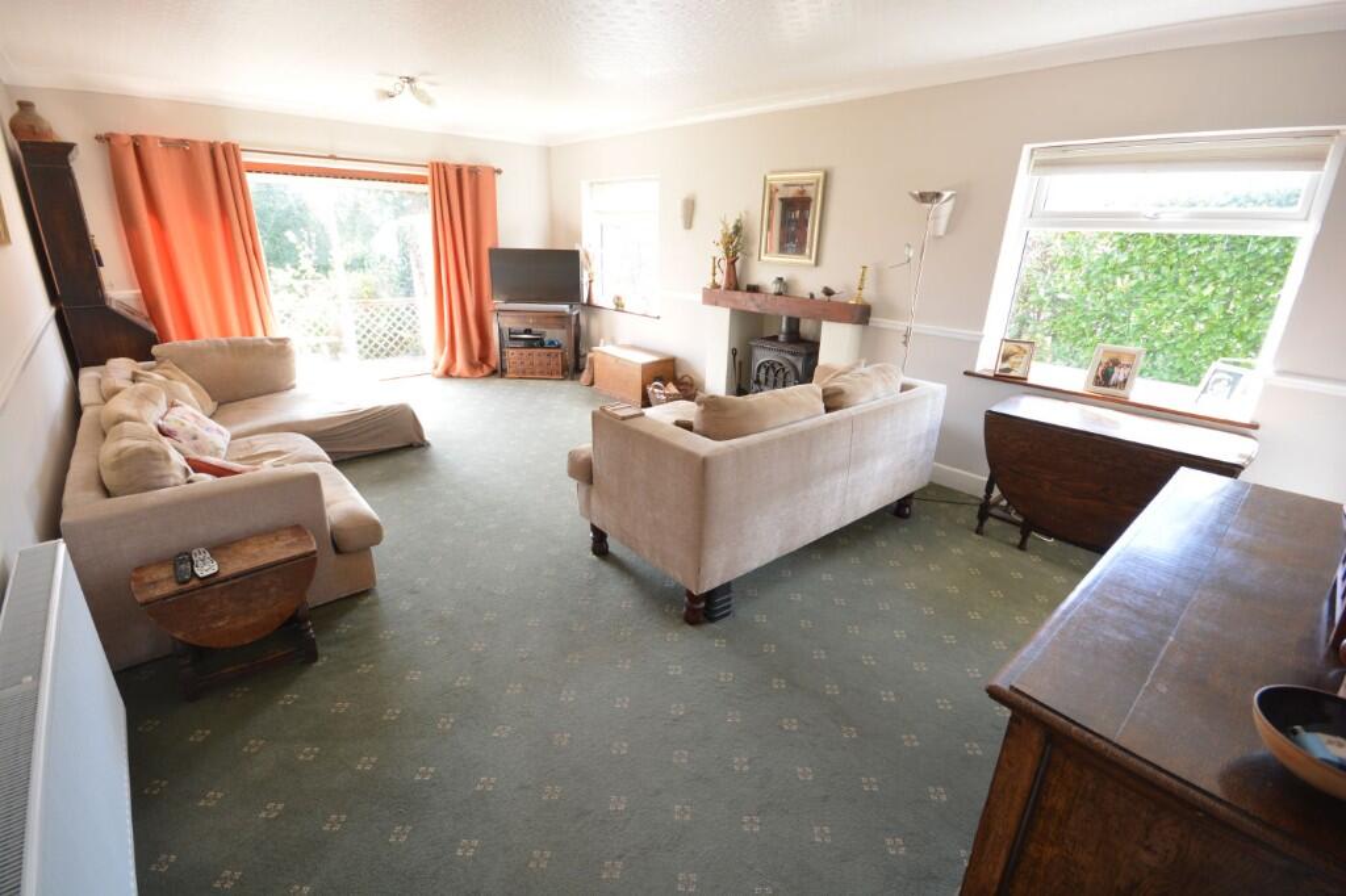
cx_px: 673
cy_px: 448
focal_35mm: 15
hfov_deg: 100.4
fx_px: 561
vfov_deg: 77.3
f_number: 8
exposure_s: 1/15
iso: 400
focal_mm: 10
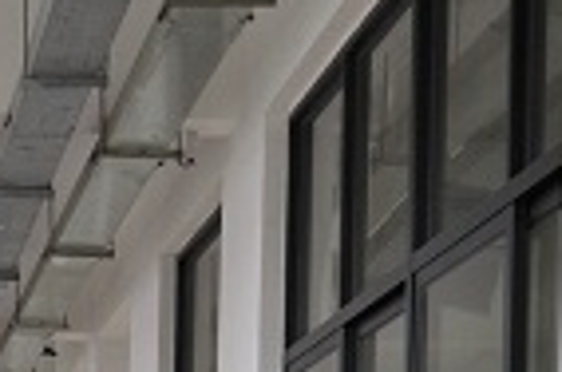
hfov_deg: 11.5
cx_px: -63
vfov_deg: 7.5
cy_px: 708
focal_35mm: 177
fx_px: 2757
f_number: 3.8
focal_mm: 24
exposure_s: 1/60
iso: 250
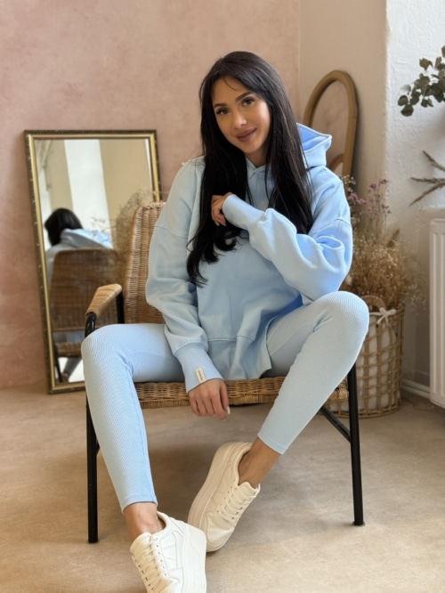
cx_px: 222
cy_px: 296
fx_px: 822
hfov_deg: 30.3
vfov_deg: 39.6
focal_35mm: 48
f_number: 1.78
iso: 125
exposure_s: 1/100
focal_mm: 6.86
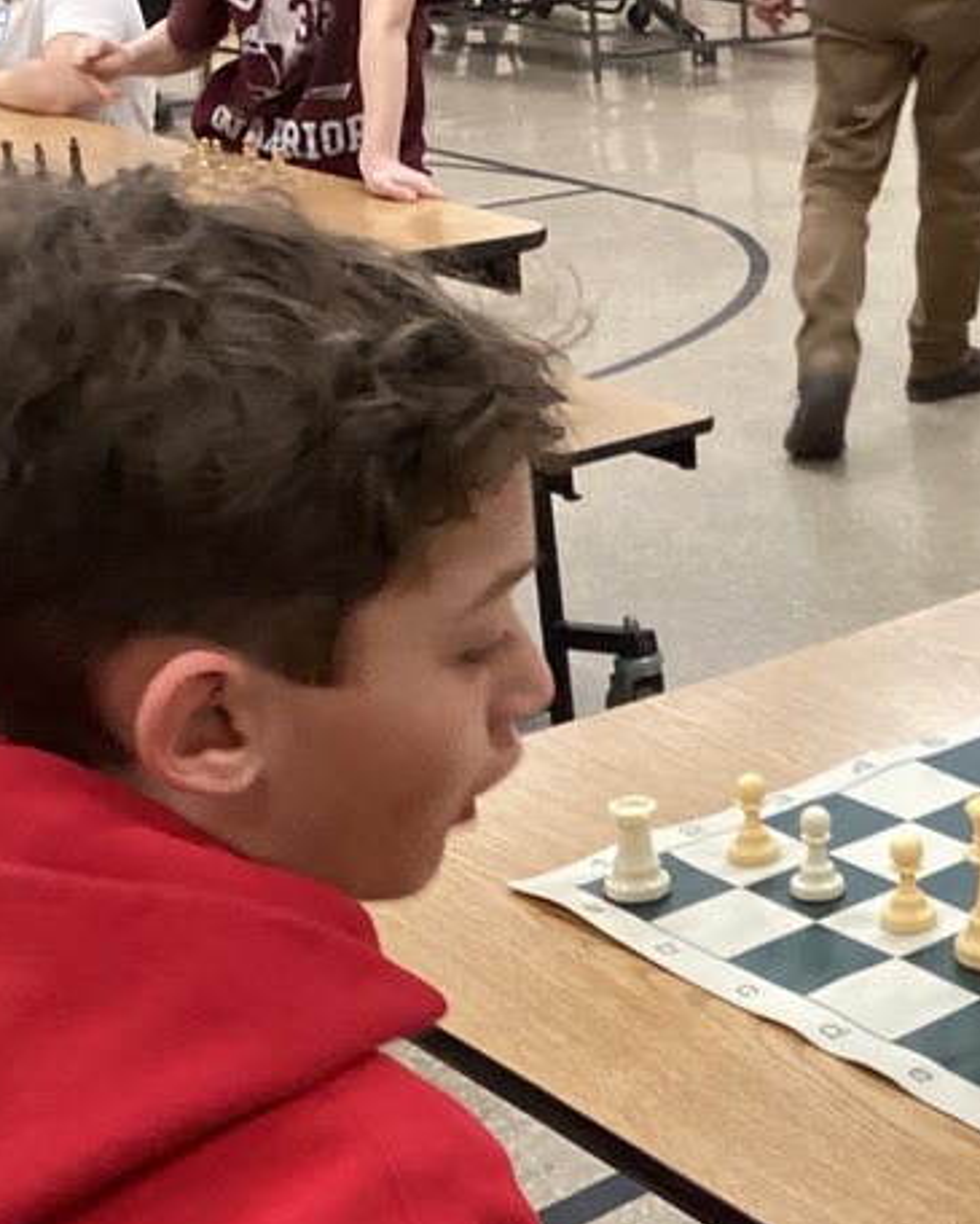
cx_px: 1130
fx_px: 2465
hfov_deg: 21.1
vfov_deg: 27.8
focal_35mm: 68
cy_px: 770
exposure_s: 1/40
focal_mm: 3.3
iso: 250
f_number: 2.4
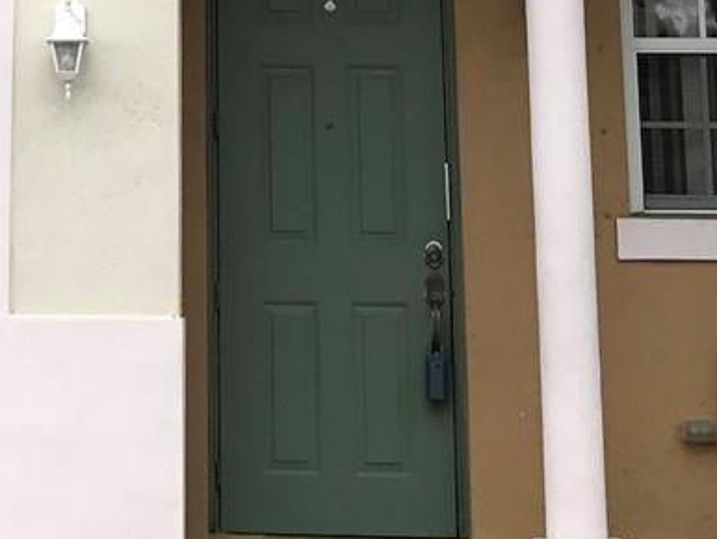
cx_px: 71
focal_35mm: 116
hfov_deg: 16.7
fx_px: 2404
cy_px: -349
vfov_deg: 12.0
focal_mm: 3.99
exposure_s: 1/404
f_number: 1.8
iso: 20
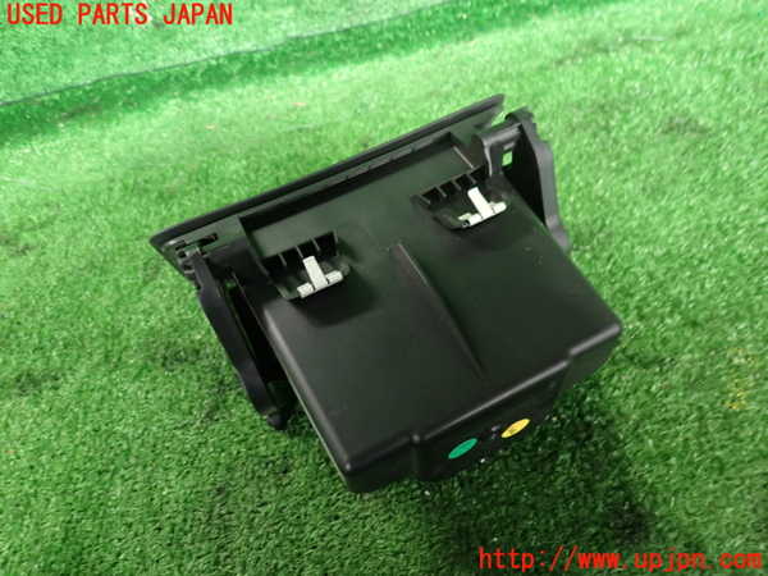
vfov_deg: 54.9
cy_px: 288
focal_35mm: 25
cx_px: 384
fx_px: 555
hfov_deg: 69.4
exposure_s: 1/30
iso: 320
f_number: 2
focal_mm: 4.5
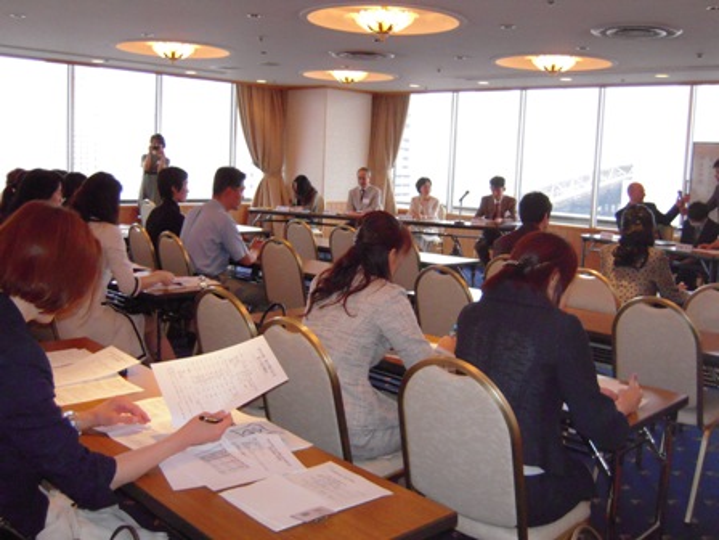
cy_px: 270
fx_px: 769
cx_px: 360
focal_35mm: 37
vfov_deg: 38.7
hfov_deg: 50.1
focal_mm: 6.5
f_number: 3
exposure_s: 1/160
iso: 1000
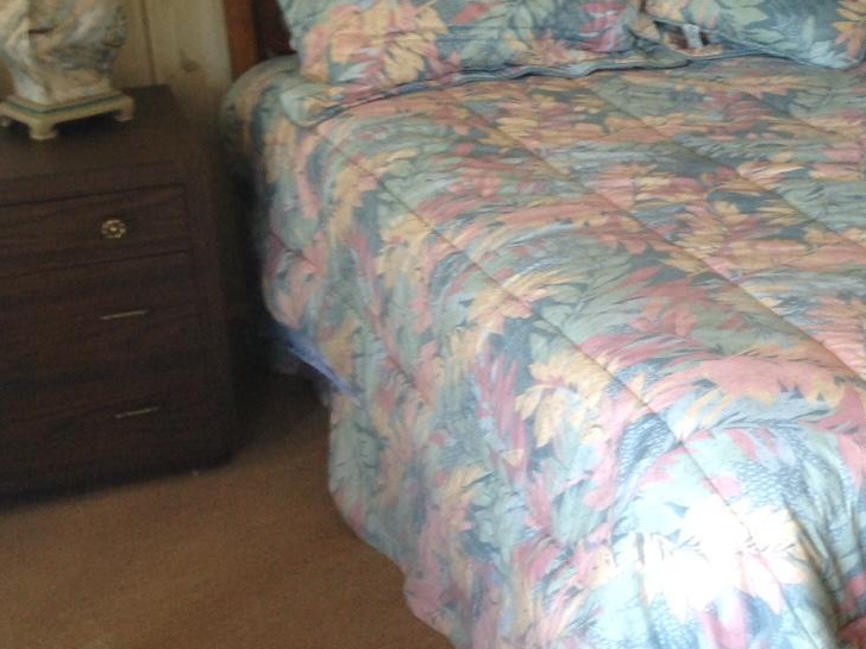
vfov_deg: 19.8
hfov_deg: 24.8
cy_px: 196
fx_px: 1851
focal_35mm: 74
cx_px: 912
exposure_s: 1/20
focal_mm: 4.12
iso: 64
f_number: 2.4
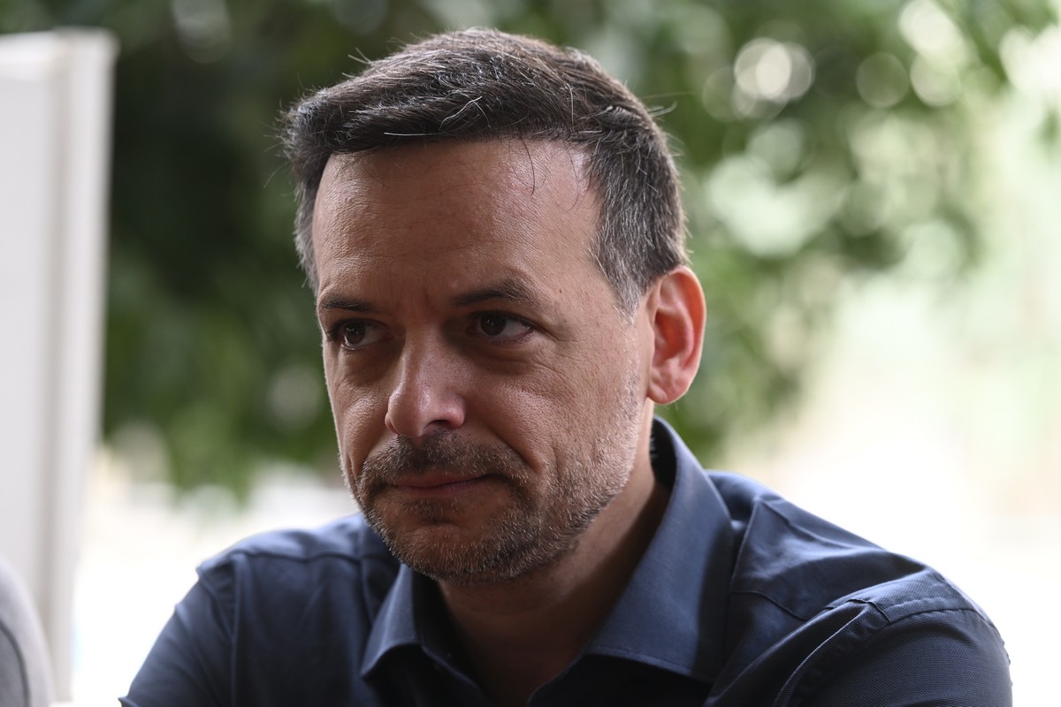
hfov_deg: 14.2
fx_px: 4273
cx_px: 530
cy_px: 354
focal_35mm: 145
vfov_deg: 9.5
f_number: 4.5
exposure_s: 1/250
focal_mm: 145
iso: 1000
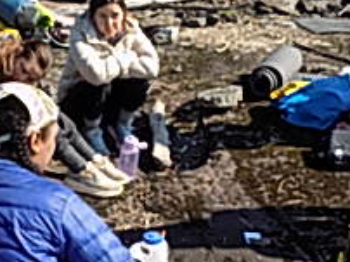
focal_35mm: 73
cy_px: 182
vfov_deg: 20.0
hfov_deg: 26.3
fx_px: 737
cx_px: 85
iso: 80
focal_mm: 4
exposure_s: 1/640
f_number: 3.1
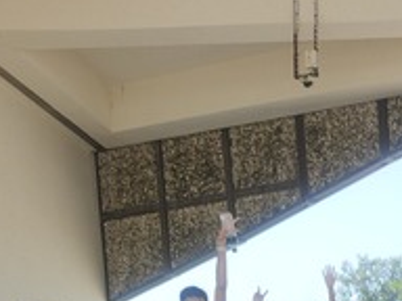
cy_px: 473
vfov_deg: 15.9
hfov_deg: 22.2
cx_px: 423
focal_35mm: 84
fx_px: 976
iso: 25
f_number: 1.8
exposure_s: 1/670
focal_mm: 5.54
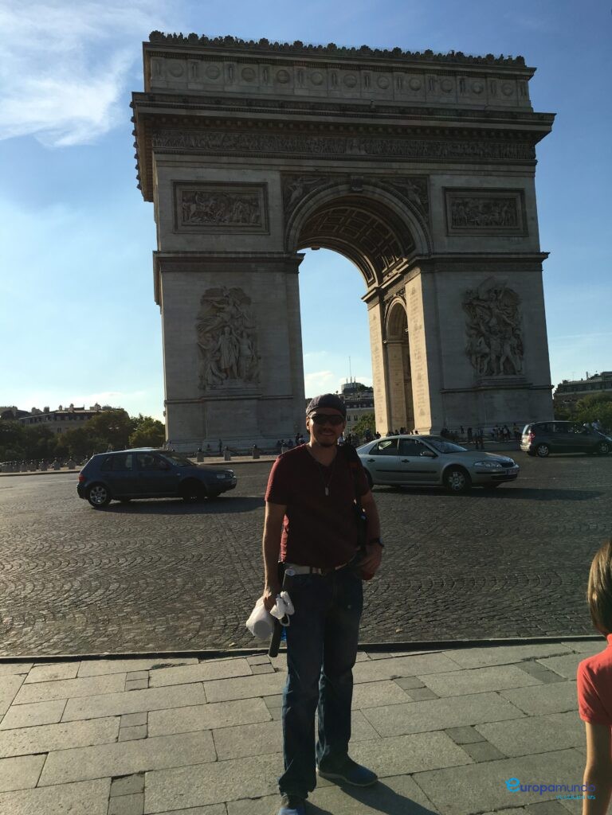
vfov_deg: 61.7
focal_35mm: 29
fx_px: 684
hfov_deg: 48.2
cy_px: 408
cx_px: 306
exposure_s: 1/2024
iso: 25
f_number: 2.2
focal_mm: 4.15
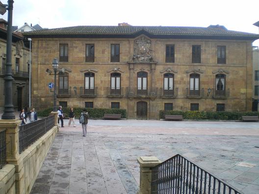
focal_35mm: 38
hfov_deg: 49.0
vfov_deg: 37.7
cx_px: 130
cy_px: 97
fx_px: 284
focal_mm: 6.3
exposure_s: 1/100
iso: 64
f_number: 3.1
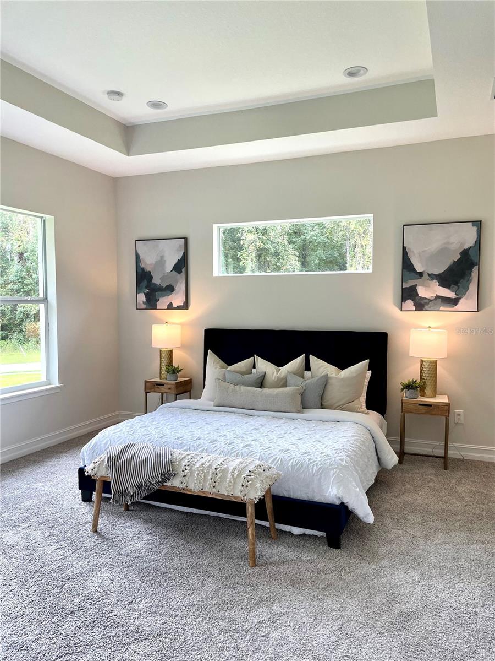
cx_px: 248
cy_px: 330
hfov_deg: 53.1
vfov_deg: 67.3
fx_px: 496
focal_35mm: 26
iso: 100
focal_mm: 4.2
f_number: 1.6
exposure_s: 1/120
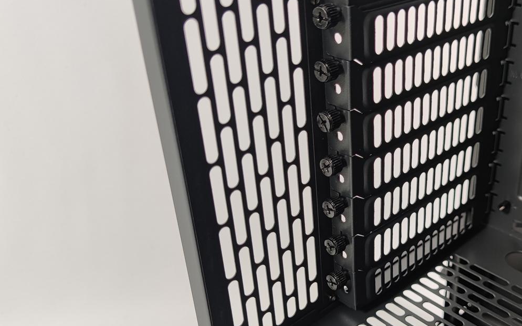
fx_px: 569
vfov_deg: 31.9
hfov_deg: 47.5
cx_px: 390
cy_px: 199
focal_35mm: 40
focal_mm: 6.78
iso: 125
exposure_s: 1/100
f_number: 1.85
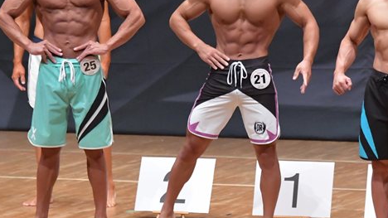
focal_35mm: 416
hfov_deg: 5.2
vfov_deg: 2.9
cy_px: 64
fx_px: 4279
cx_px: 222
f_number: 5.6
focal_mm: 160
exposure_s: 1/400
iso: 8000
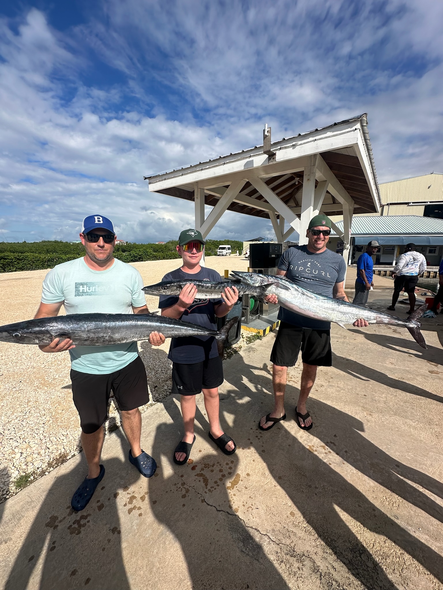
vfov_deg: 102.1
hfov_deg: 85.7
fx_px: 239
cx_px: 222
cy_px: 295
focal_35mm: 14
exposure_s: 1/3401
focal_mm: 2.22
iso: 50
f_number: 2.2
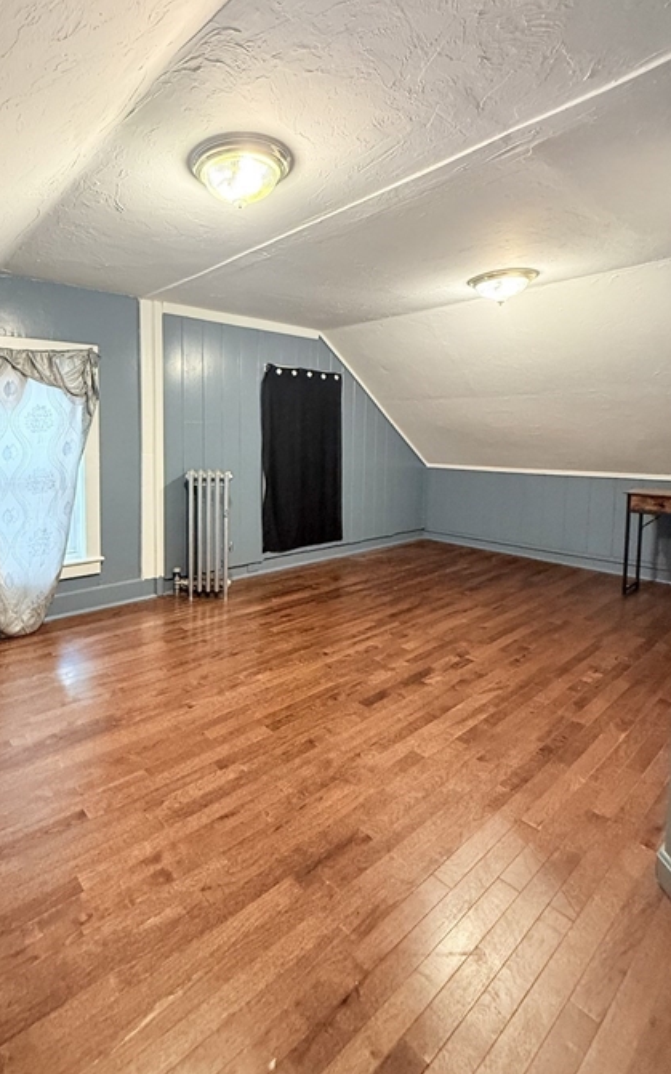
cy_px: 468
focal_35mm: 17
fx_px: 497
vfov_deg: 93.8
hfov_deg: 65.9
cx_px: 215
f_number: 2.2
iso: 500
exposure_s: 1/60
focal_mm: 2.22
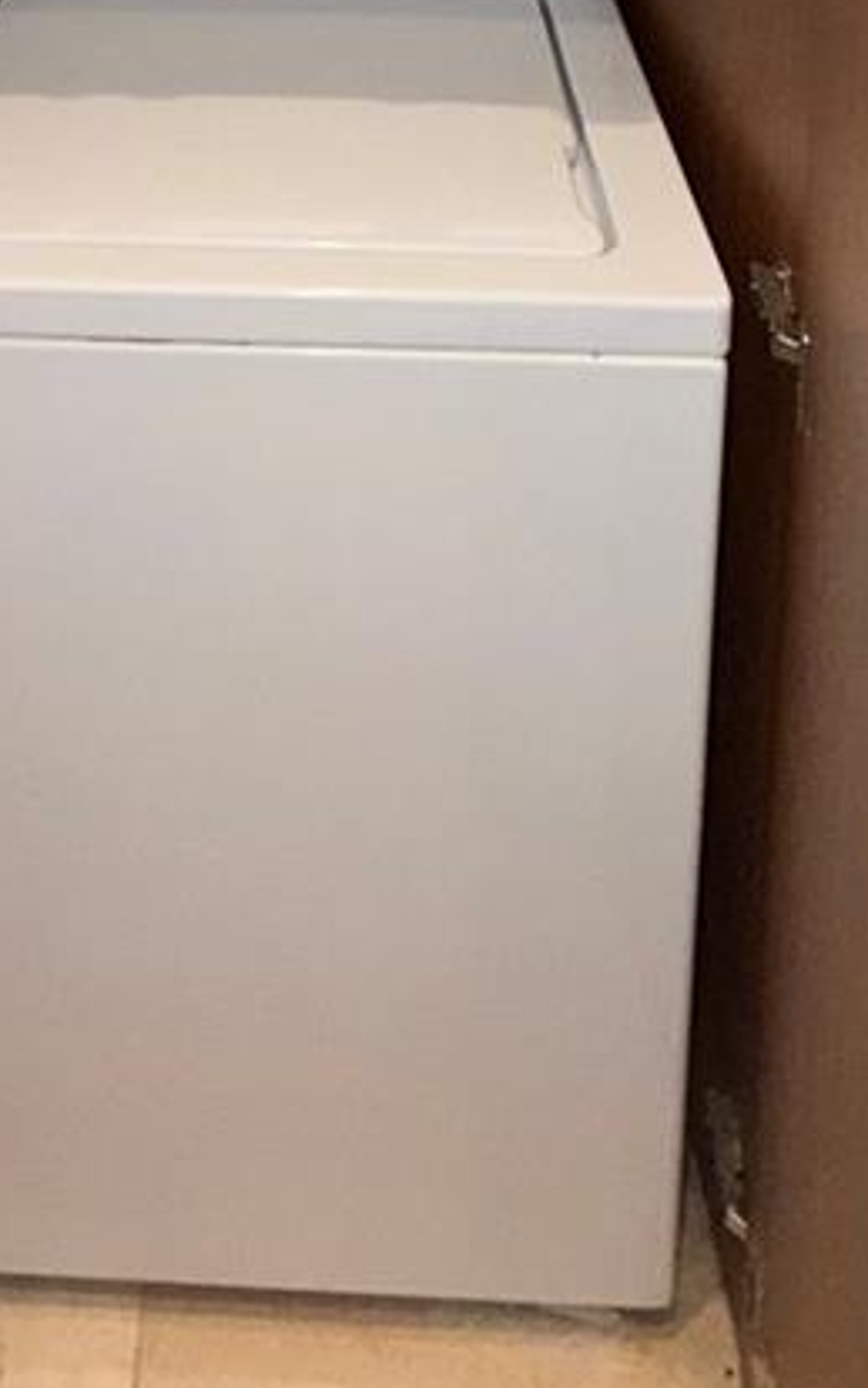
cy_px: -342
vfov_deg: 34.9
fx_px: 1626
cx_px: 261
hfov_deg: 29.6
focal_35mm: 43
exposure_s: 1/60
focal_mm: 2.22
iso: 64
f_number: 2.2
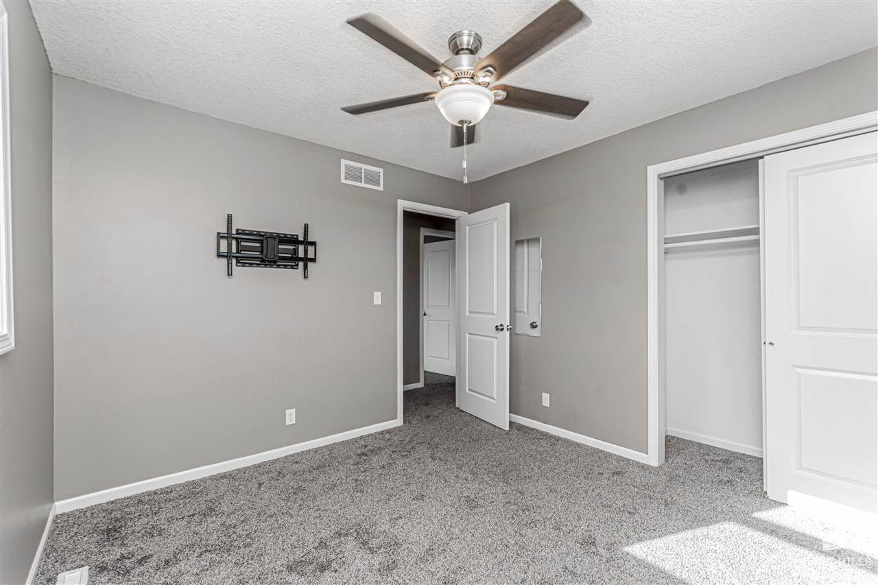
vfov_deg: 77.3
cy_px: 292
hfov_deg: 100.4
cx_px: 439
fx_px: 366
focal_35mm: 15
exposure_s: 1/60
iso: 640
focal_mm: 10
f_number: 10
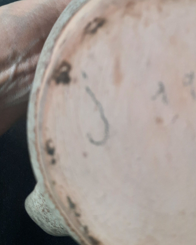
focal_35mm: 47
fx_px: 341
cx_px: 162
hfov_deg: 31.1
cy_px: 85
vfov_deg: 39.2
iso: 80
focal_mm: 4.6
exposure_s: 1/50
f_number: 2
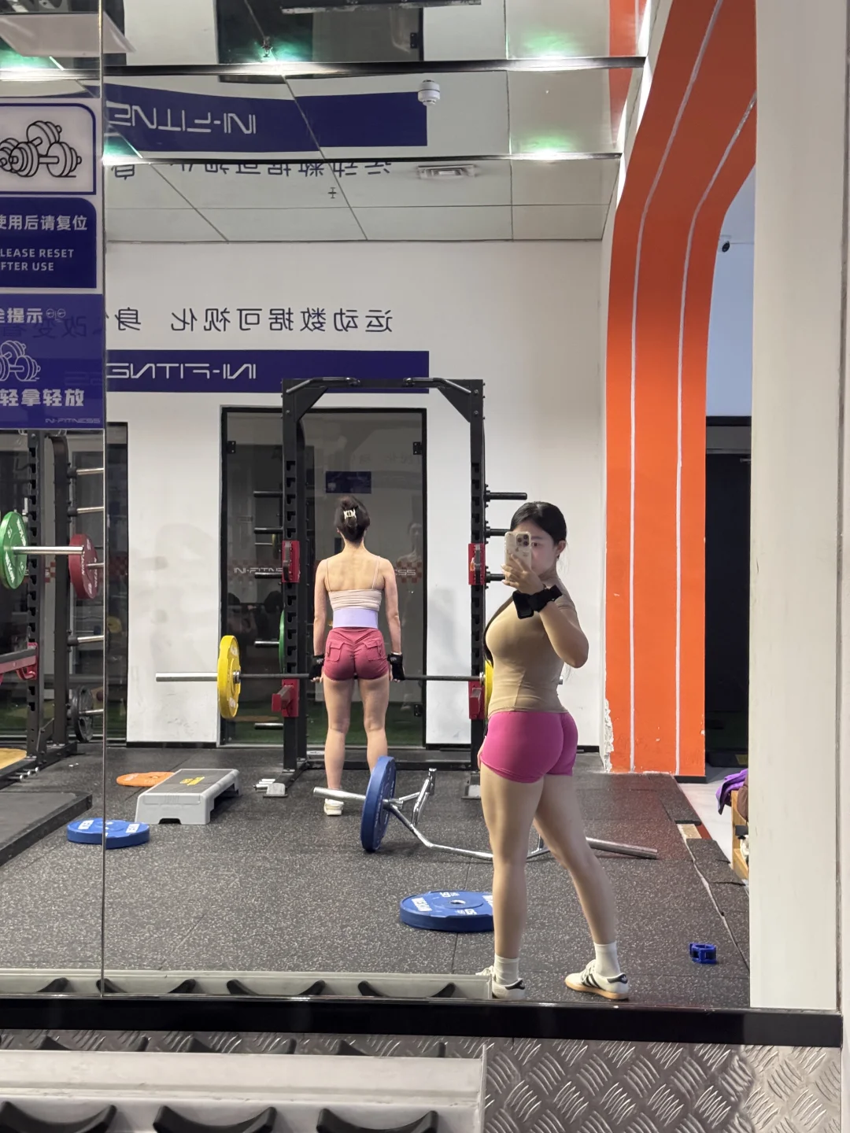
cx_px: 425
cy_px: 566
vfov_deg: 39.7
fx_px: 1572
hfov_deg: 30.3
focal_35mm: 48
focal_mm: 6.76
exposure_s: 1/25
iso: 500
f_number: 1.78
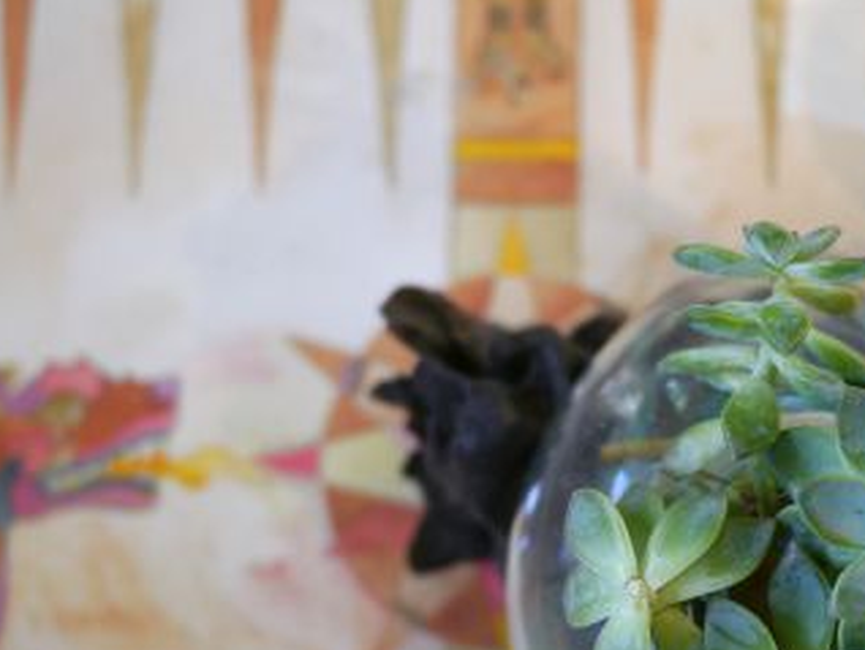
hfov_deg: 25.0
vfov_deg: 18.8
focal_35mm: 78
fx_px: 1951
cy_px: 451
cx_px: 487
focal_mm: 20
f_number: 1.7
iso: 250
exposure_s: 1/60
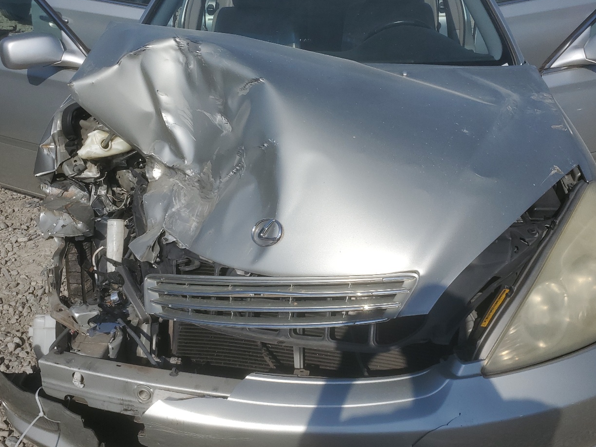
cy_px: 232
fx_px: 585
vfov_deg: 41.8
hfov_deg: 54.0
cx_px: 304
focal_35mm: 34
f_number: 1.5
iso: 50
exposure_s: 1/10000
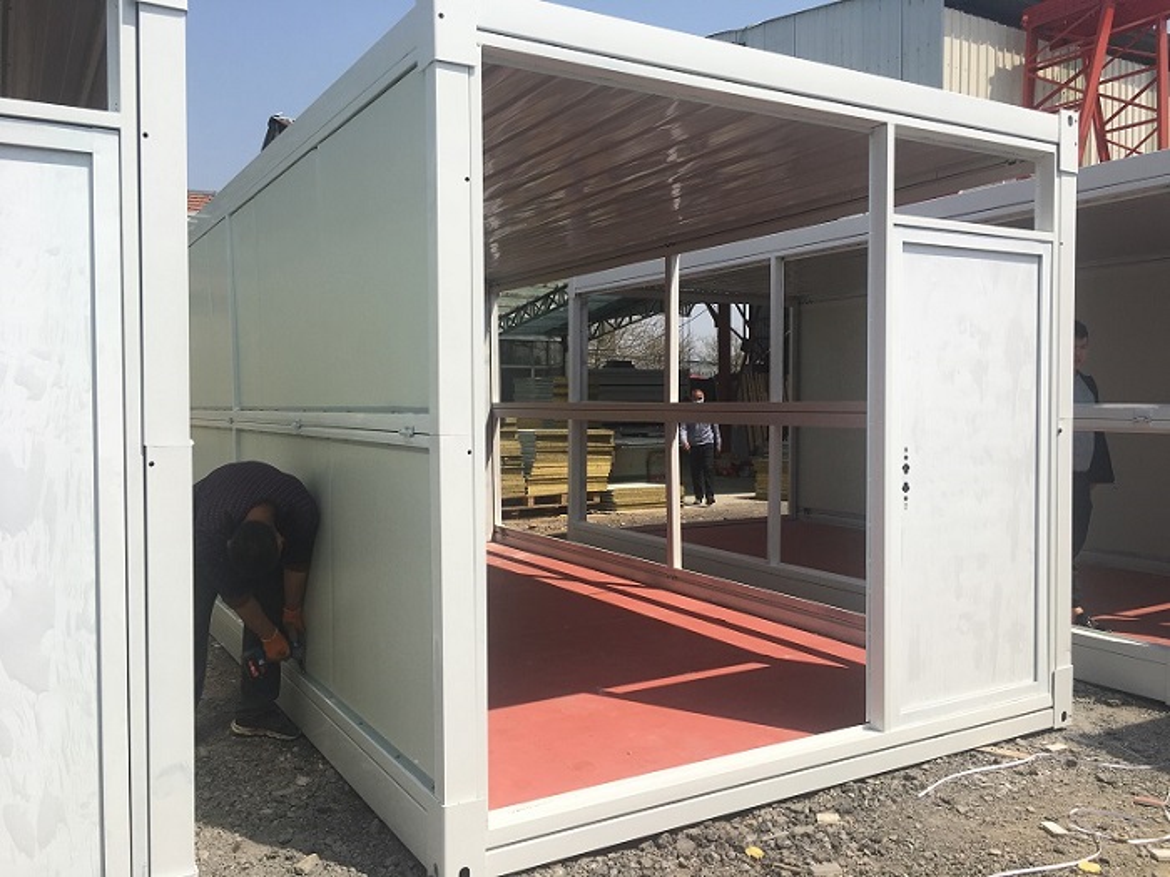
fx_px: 980
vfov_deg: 48.2
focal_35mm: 29
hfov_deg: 61.7
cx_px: 585
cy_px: 438
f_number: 2.2
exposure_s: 1/2198
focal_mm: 4.15
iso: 25
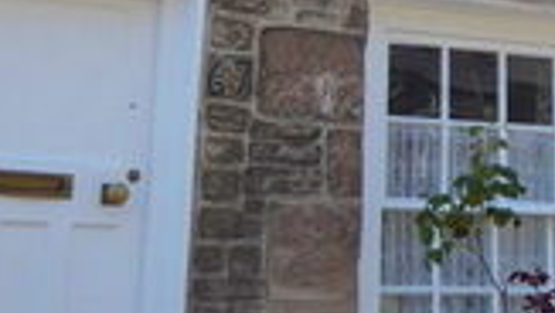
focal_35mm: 112
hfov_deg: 18.3
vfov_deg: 10.6
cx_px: 640
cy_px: -100
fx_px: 1650
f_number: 3.3
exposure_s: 1/200
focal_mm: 4.3
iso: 80
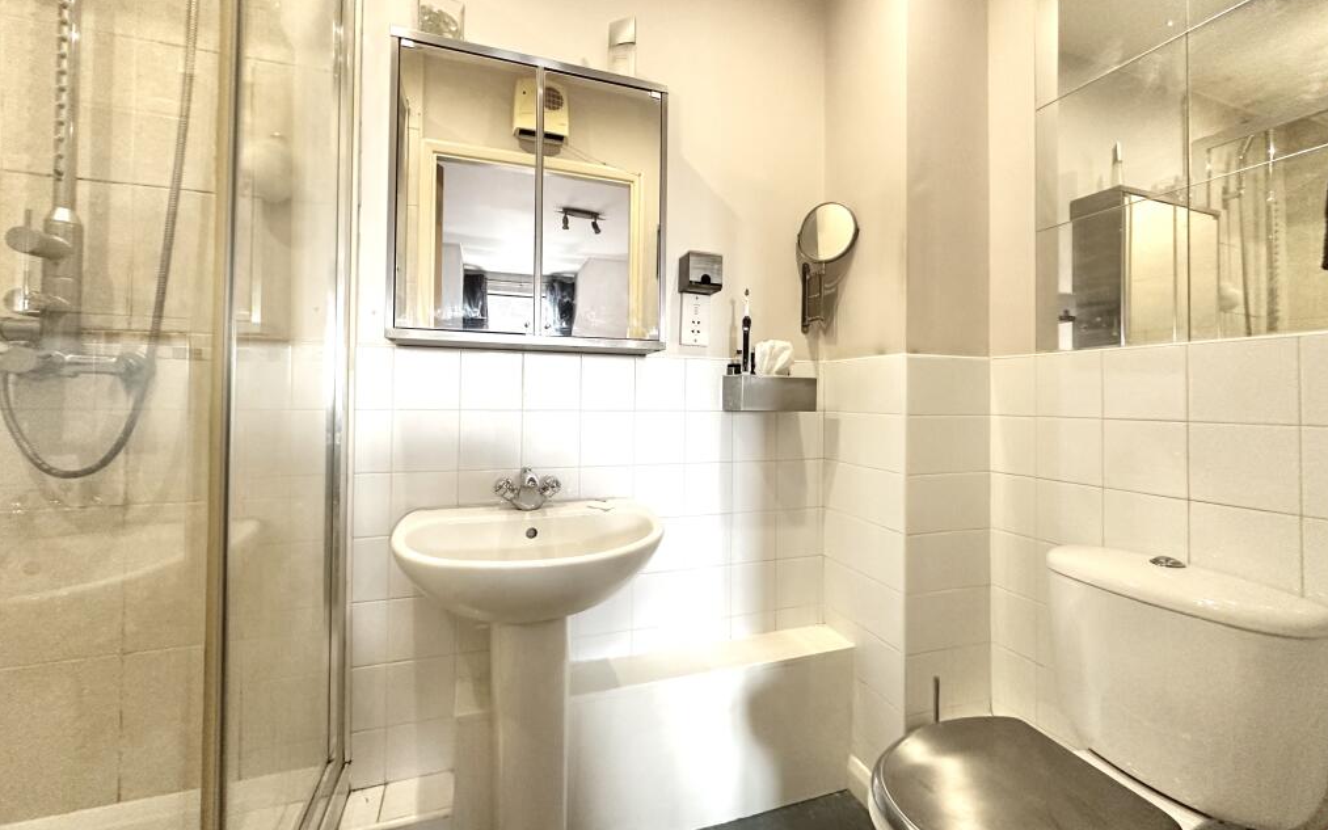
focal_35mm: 15
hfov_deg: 101.5
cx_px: 669
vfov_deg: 74.7
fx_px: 543
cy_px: 389
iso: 320
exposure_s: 1/50
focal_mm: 2.22
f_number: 2.2
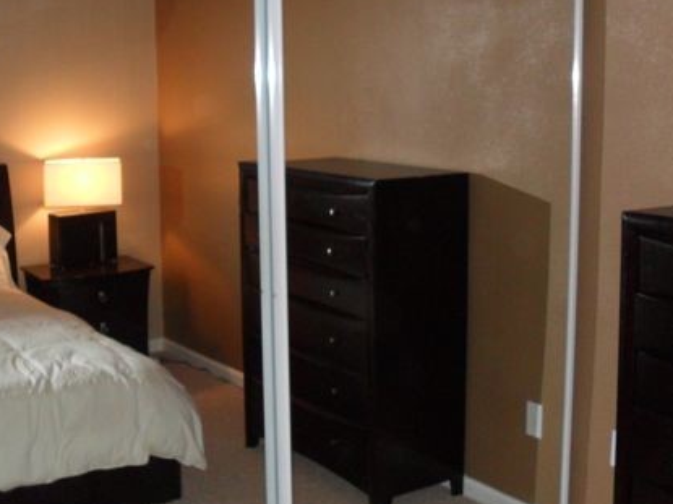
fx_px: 1050
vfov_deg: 27.0
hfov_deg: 35.5
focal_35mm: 54
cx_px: 347
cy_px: 295
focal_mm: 6.3
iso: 240
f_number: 3
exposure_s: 1/45
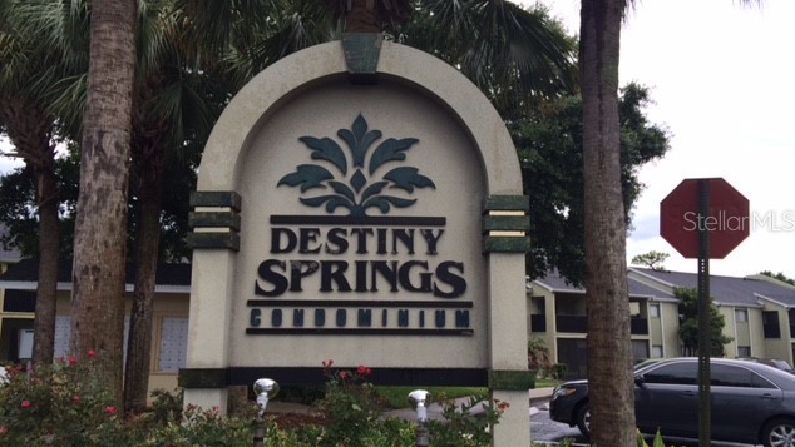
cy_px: 220
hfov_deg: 59.5
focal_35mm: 33
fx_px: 696
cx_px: 400
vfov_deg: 35.7
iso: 32
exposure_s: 1/933
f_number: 2.2
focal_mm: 4.12
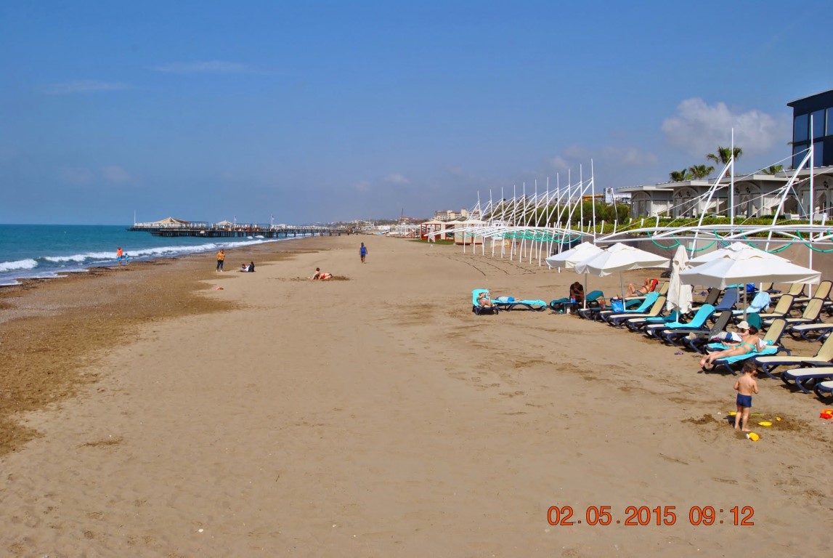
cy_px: 279
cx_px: 416
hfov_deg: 53.1
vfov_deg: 37.0
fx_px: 834
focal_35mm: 36
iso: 100
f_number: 9
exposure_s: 1/320
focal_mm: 24
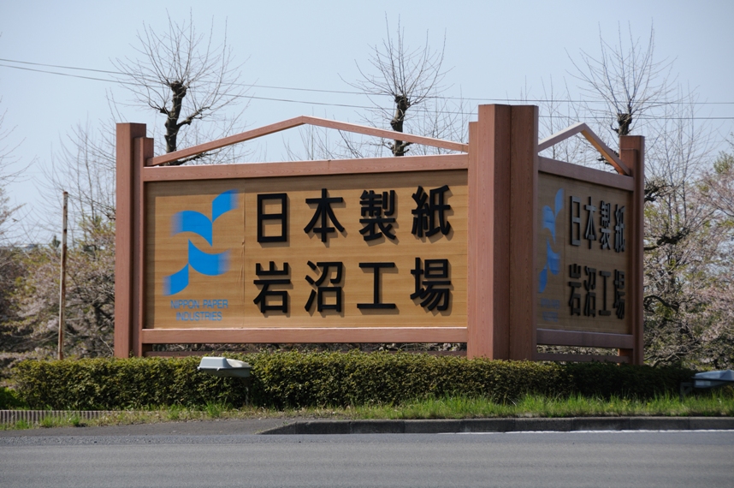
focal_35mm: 202
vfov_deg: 6.8
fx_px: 4124
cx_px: 367
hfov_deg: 10.2
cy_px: 244
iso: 200
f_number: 8
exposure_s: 1/800
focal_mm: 135
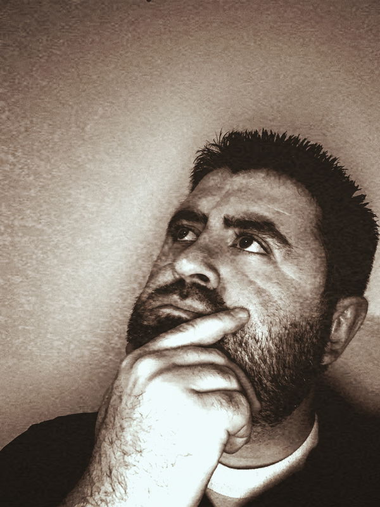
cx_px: 190
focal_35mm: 32
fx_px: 468
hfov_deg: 44.2
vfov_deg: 56.8
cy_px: 254
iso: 250
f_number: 2.2
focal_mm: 2.87
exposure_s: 1/30
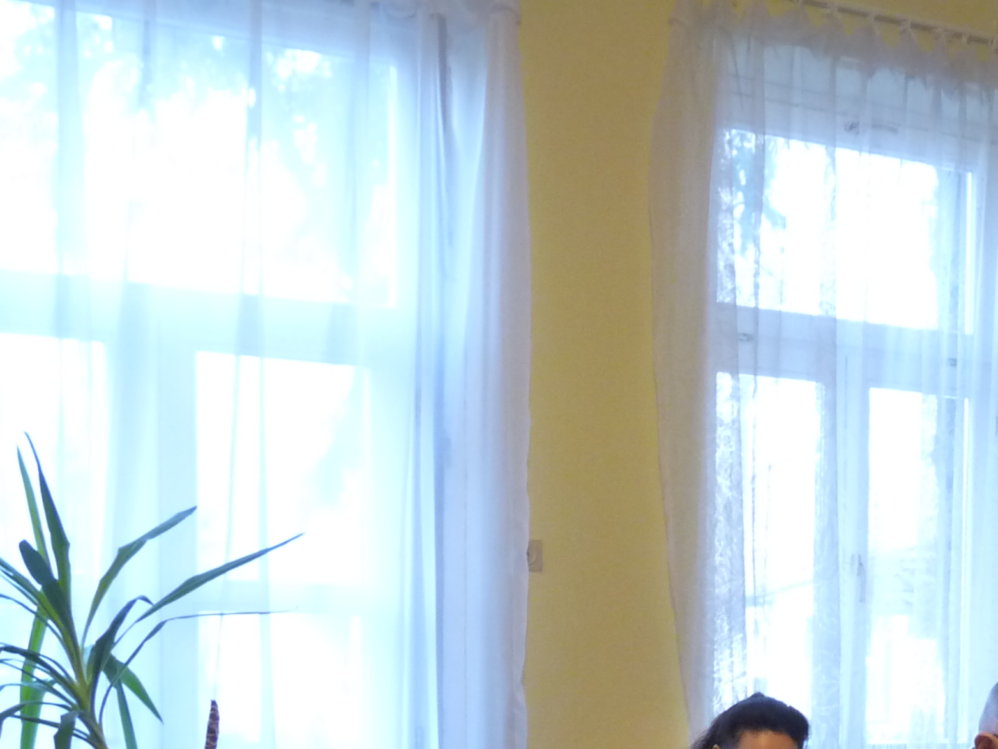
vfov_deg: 22.2
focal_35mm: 63
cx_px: 1093
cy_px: 801
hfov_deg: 28.0
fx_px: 1817
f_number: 2.8
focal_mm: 4.8
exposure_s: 1/25
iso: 400
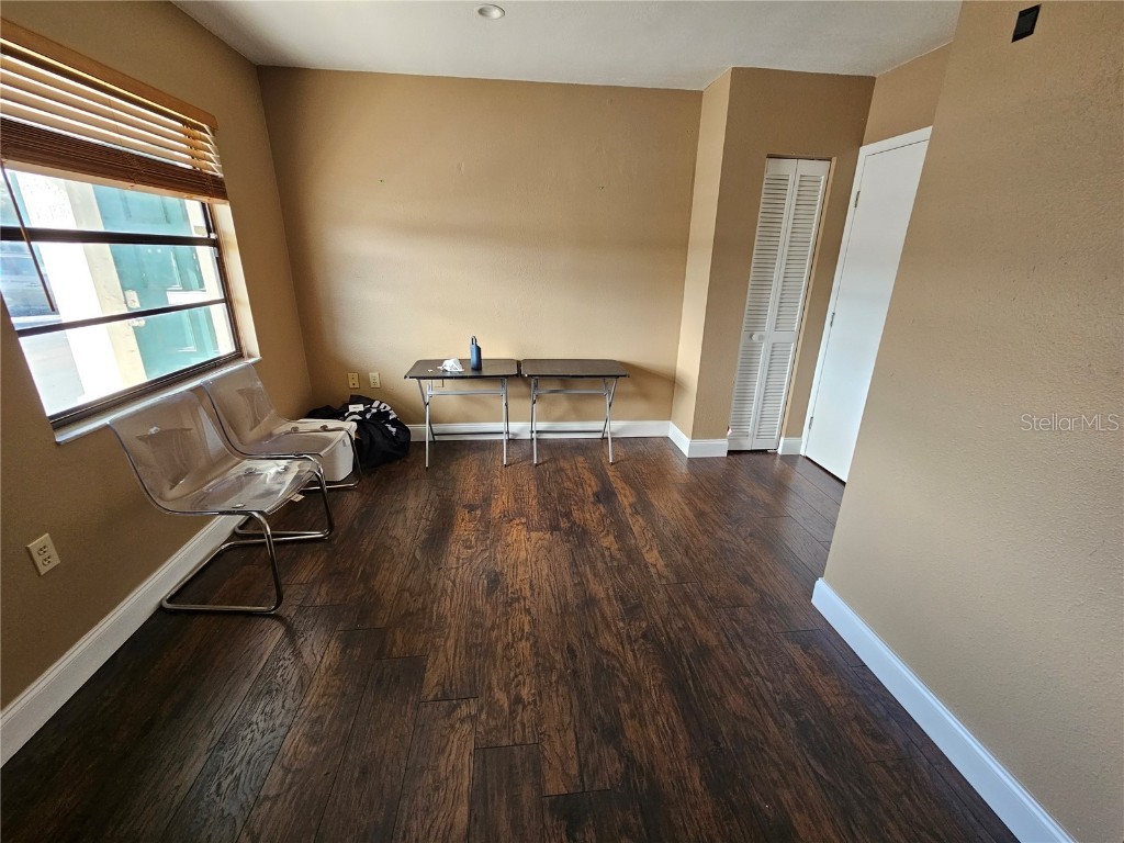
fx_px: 422
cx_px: 562
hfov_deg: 106.2
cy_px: 422
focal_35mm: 13
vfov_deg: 89.9
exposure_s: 1/77
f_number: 2.2
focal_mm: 2.2
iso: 125
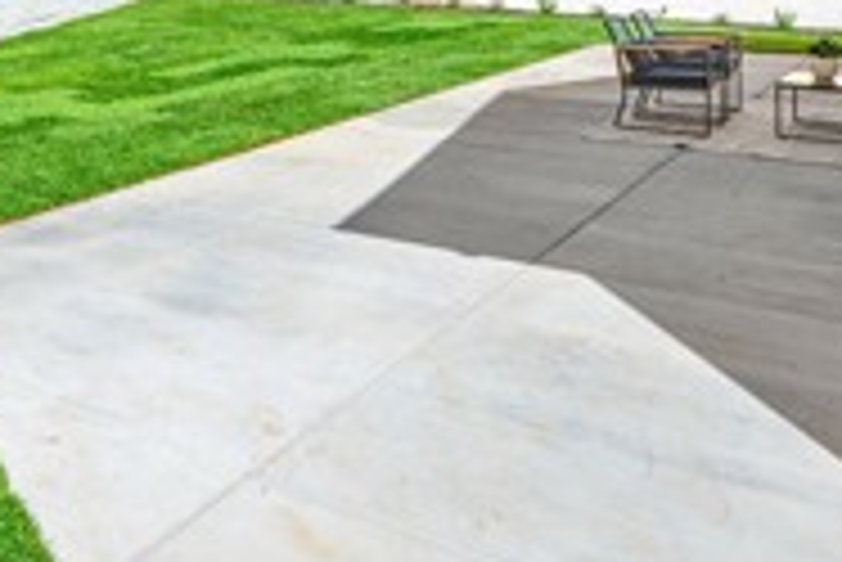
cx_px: 77
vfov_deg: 25.7
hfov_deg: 38.2
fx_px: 1124
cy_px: -83
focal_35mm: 48
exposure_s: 1/200
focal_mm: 14
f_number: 8
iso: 50
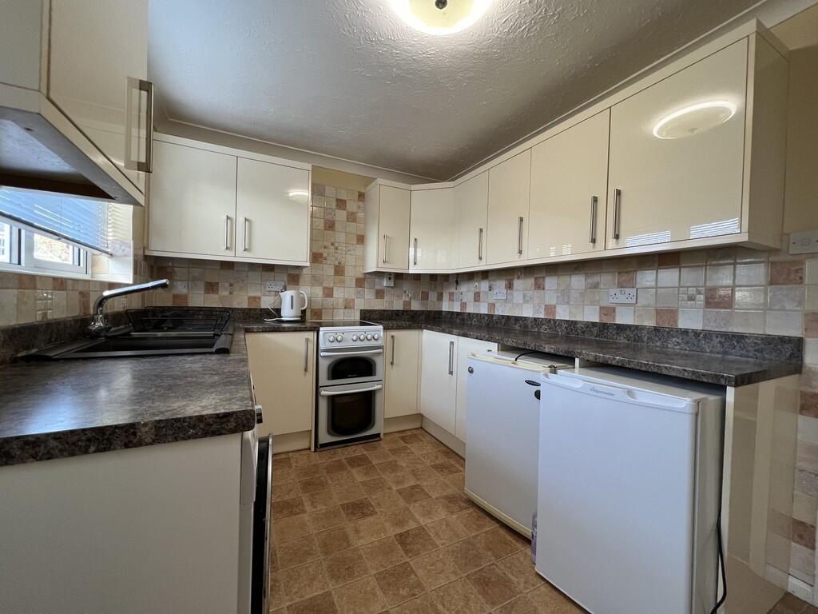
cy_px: 307
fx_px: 307
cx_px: 409
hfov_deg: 106.2
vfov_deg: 89.9
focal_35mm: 13
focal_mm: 1.57
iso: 200
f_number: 1.8
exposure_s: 1/100
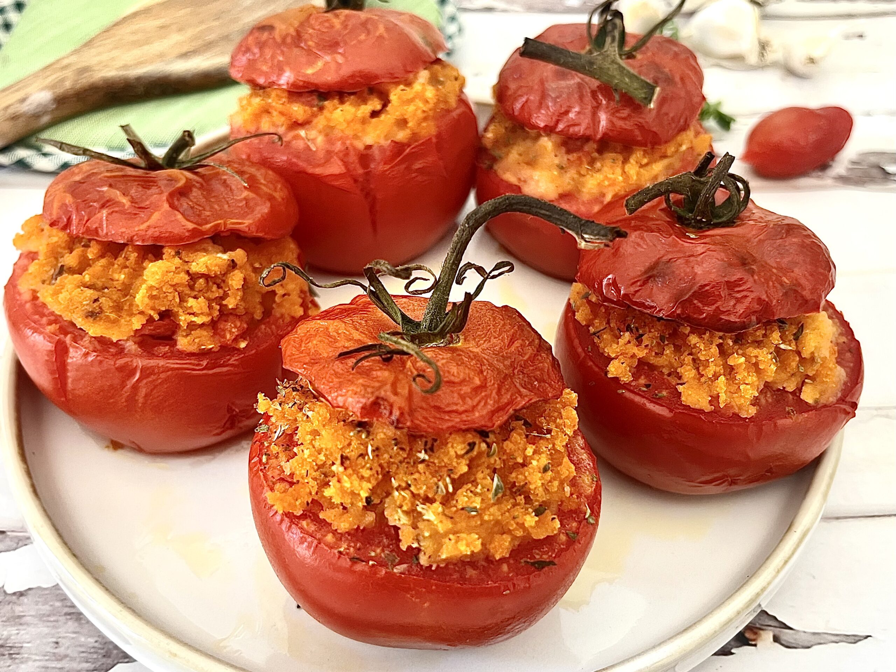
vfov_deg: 53.1
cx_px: 448
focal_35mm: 26
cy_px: 336
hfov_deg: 67.3
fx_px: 673
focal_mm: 5.1
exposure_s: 1/60
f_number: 1.6
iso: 200
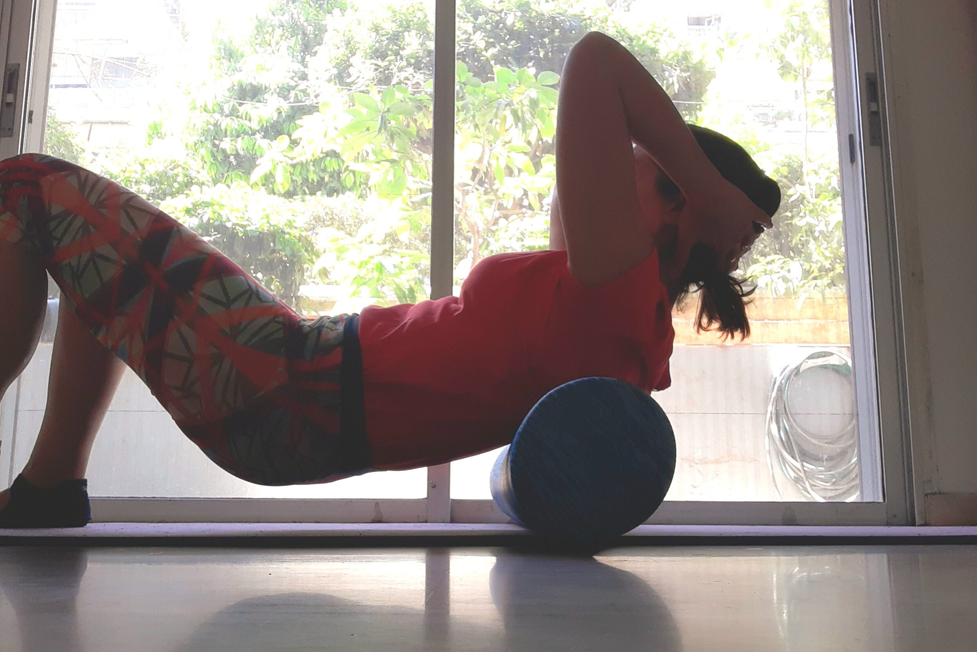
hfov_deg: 55.8
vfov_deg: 38.9
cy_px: 340
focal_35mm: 34
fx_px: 923
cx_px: 484
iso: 64
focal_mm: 2.66
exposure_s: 1/50
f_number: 2
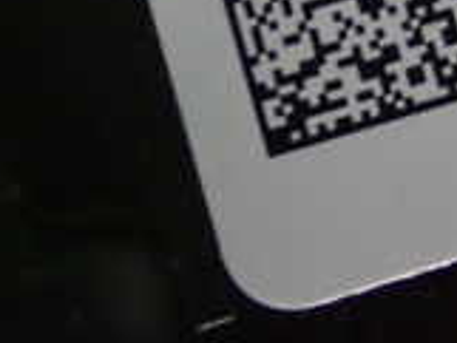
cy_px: -176
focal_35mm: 264
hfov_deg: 7.4
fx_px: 3488
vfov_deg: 5.6
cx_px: 576
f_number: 3.9
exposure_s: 1/30
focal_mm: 12.73
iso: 800
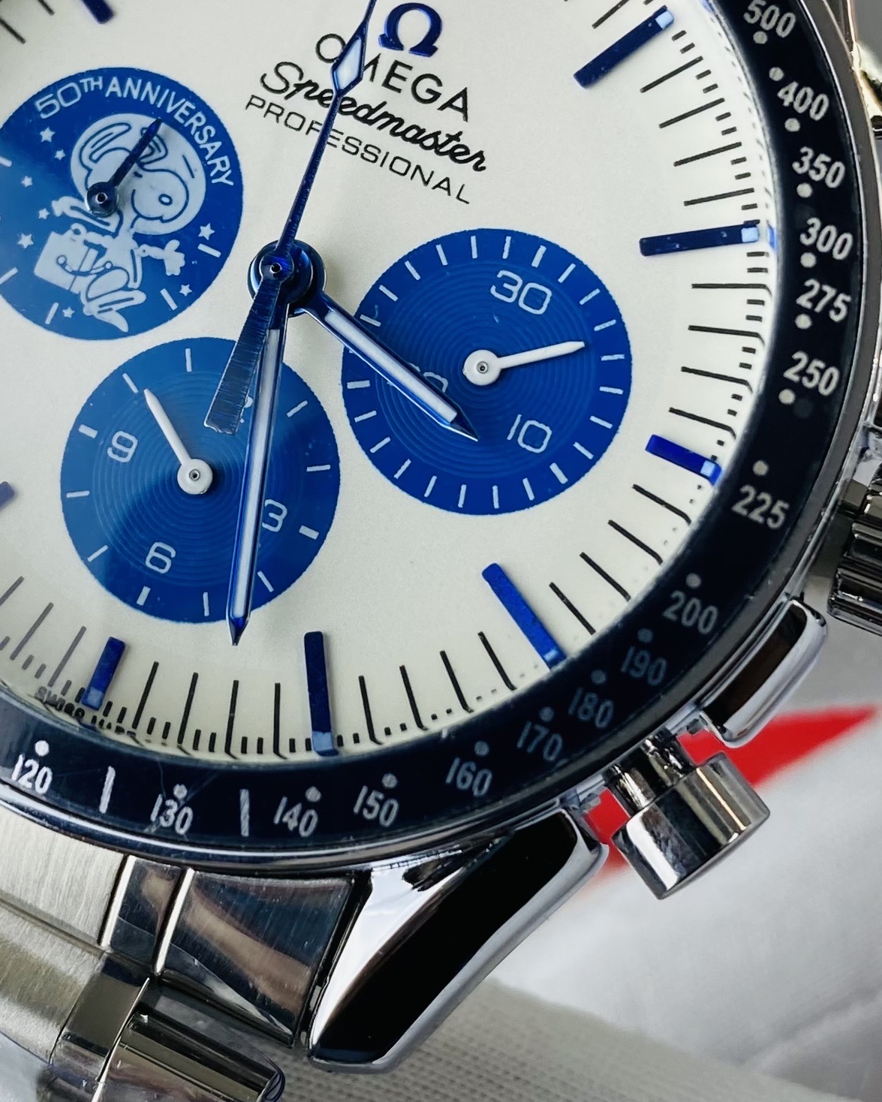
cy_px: 470
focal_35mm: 67
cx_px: 315
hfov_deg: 22.7
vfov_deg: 28.3
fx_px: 2186
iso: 32
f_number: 1.8
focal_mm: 4.25
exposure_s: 1/156
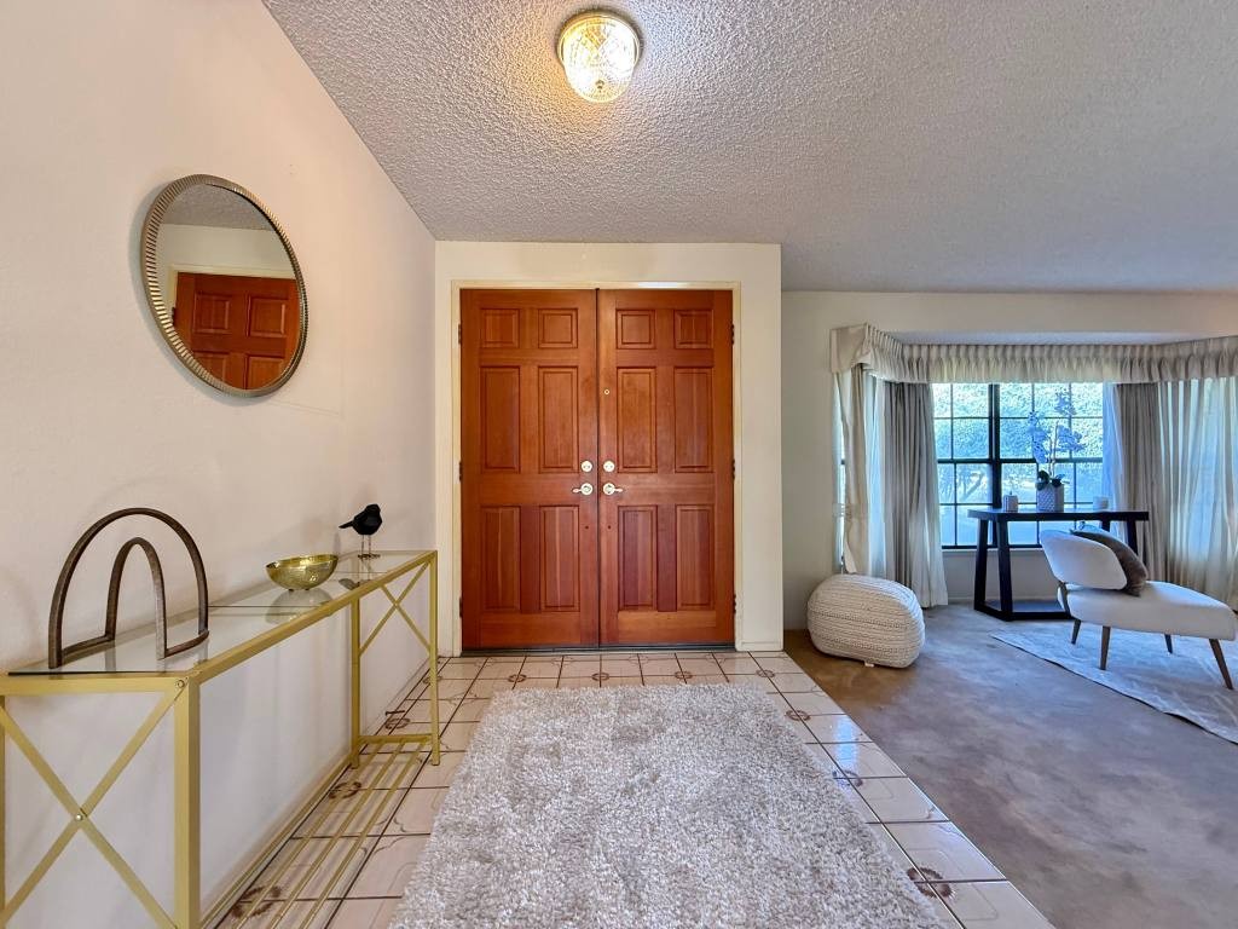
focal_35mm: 14
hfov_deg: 102.1
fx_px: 501
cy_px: 464
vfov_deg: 85.7
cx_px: 619
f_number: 2.2
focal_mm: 2.22
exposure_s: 1/60
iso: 200
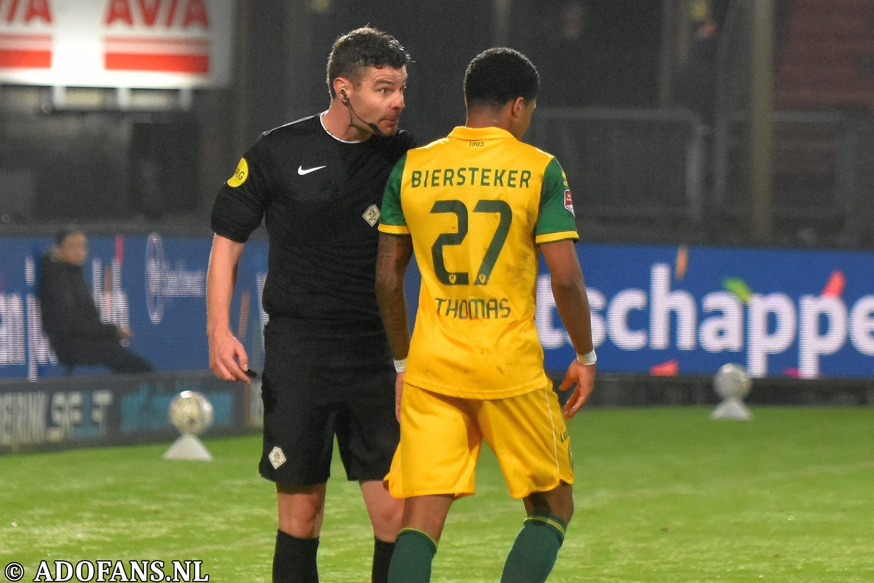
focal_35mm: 240
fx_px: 5826
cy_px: 292
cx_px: 437
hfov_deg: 8.6
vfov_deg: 5.7
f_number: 2.8
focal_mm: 160
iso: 2000
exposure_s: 1/640
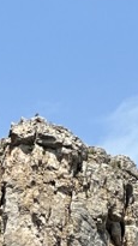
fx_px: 2738
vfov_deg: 5.0
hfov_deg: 2.9
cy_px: 577
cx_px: 1
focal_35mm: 420
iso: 32
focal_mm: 9
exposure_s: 1/637
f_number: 2.8
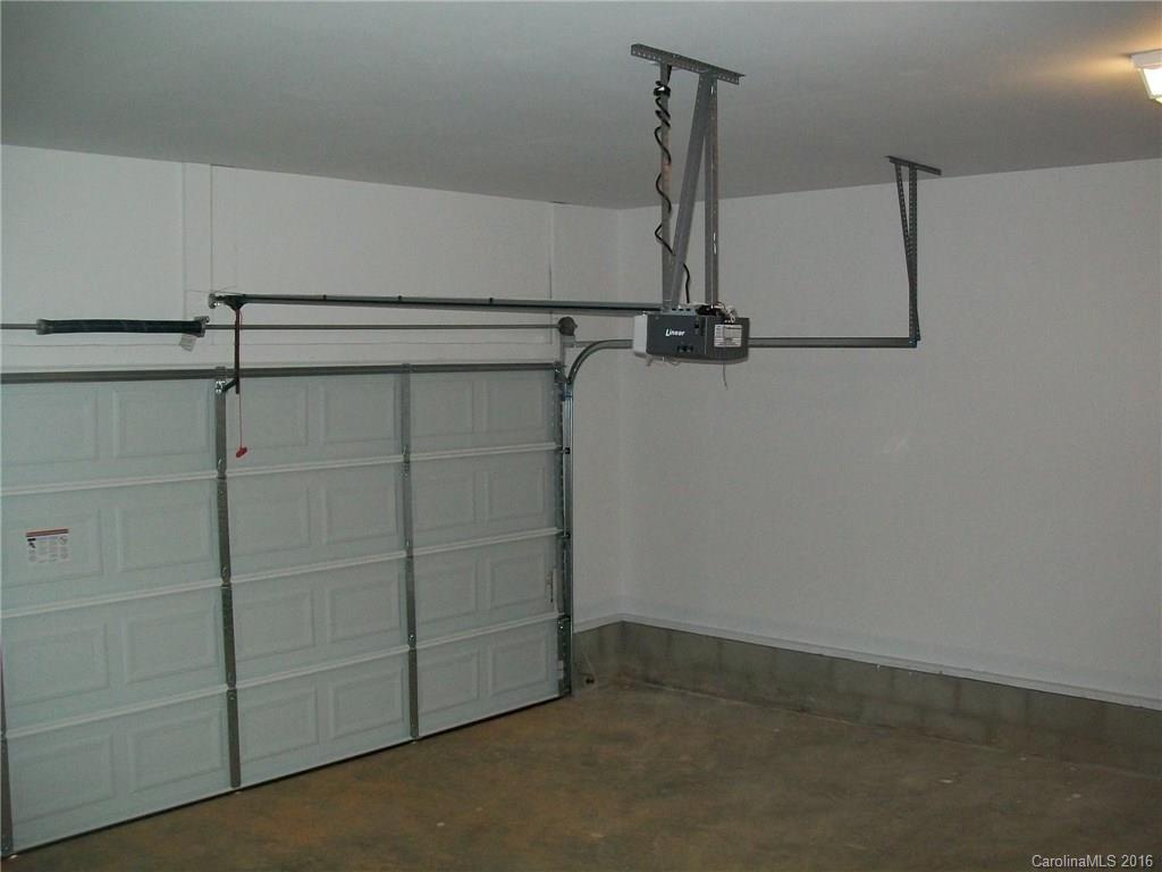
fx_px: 1208
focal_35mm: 36
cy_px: 436
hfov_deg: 51.4
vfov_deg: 39.7
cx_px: 581
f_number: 2.7
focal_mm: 6
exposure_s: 1/60
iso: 160
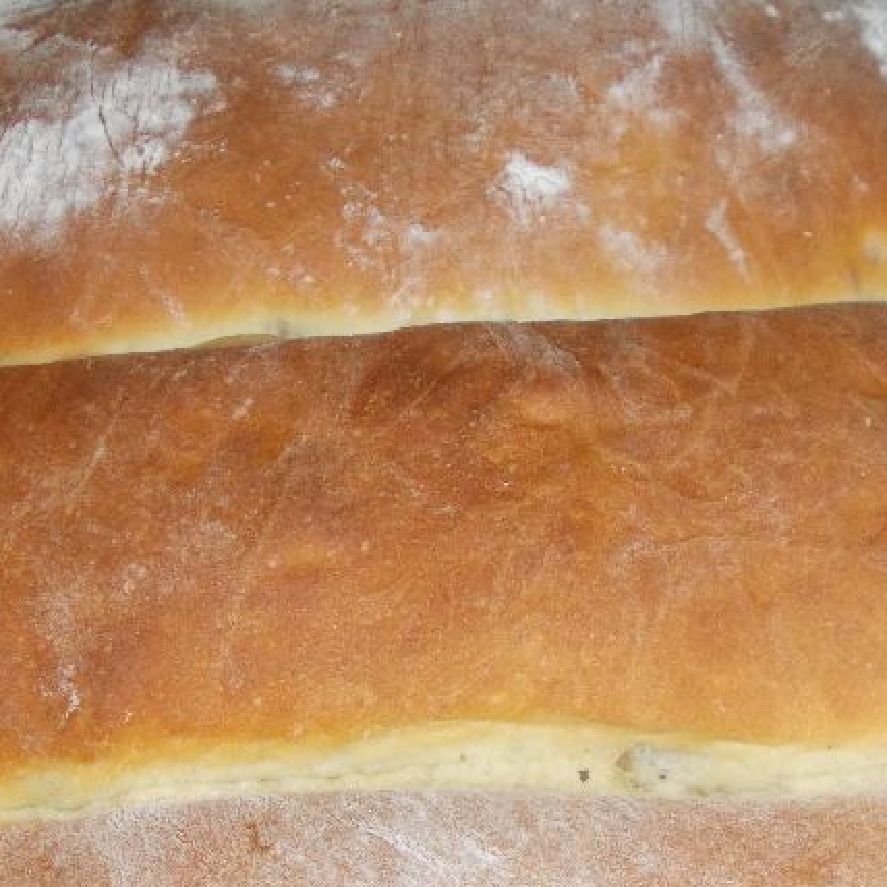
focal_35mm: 55
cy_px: 763
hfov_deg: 30.9
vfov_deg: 30.0
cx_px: 560
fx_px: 1594
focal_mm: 4.6
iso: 200
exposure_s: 1/25
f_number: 3.2
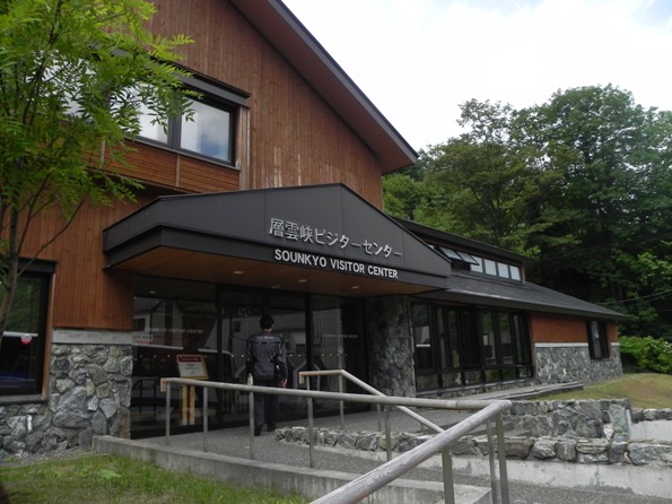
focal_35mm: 26
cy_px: 252
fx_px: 505
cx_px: 336
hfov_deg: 67.3
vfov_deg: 53.0
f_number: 4
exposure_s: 1/654
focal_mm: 4.6
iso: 160
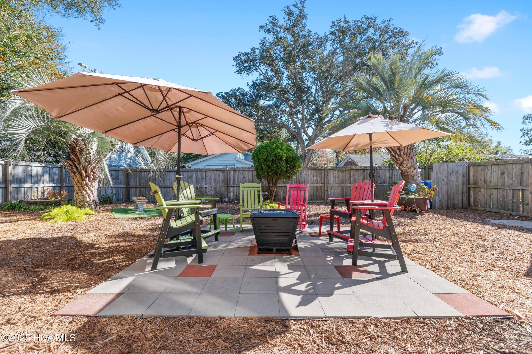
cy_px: 177
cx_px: 266
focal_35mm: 15
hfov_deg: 100.4
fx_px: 222
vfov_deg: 77.3
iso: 100
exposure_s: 1/80
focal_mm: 10
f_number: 4.5
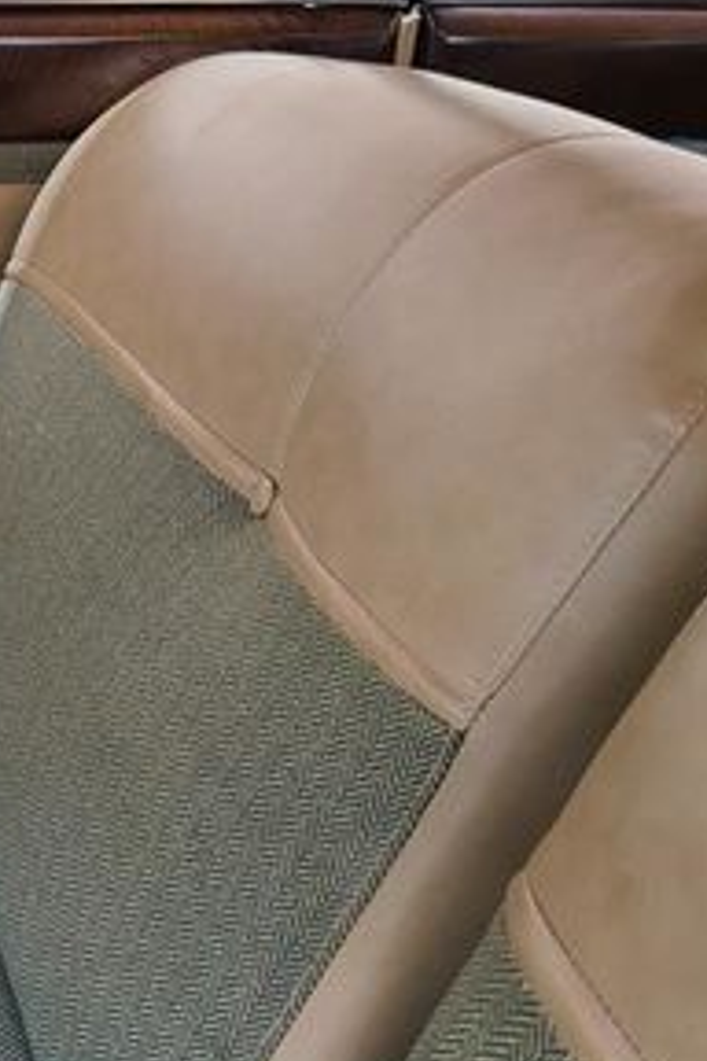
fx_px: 1767
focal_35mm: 60
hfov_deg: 21.0
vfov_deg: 33.4
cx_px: -155
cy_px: 582
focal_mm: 5.4
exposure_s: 1/59
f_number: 1.8
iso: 40
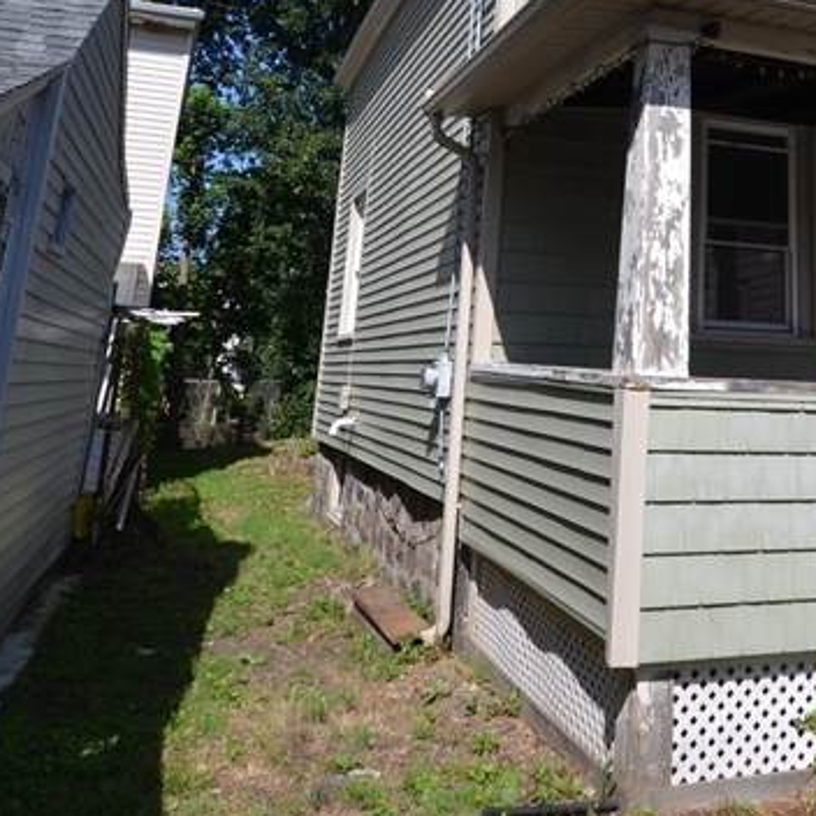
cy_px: 56
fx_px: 987
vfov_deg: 40.8
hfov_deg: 42.8
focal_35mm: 37
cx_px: 658
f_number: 8
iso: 100
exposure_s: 1/200
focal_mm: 10
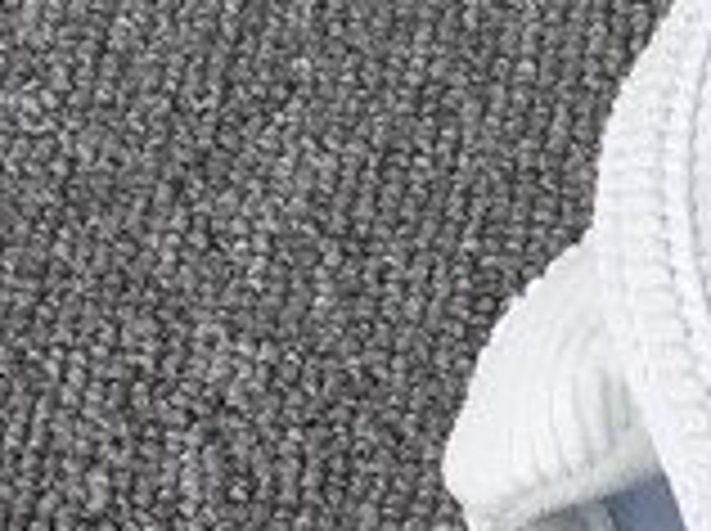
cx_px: 1404
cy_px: 146
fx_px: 3630
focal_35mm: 177
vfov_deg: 8.4
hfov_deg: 10.3
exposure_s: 1/203
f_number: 2.4
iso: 25
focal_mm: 3.3
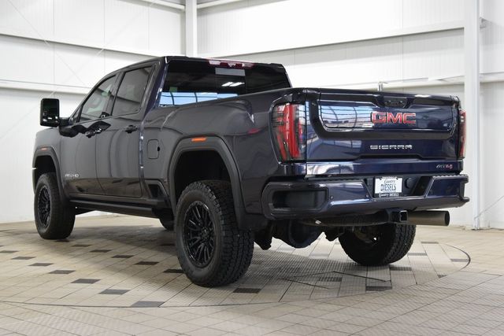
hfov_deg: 38.9
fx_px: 714
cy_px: 168
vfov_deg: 26.5
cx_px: 252
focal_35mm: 51
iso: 1600
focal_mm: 34
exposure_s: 1/60
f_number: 5
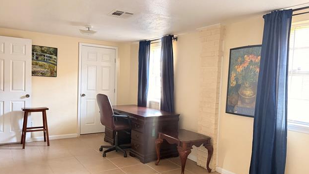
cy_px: 93
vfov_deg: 40.2
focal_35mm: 29
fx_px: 238
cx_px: 155
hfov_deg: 66.0
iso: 640
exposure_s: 1/32
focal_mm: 5.96
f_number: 1.6
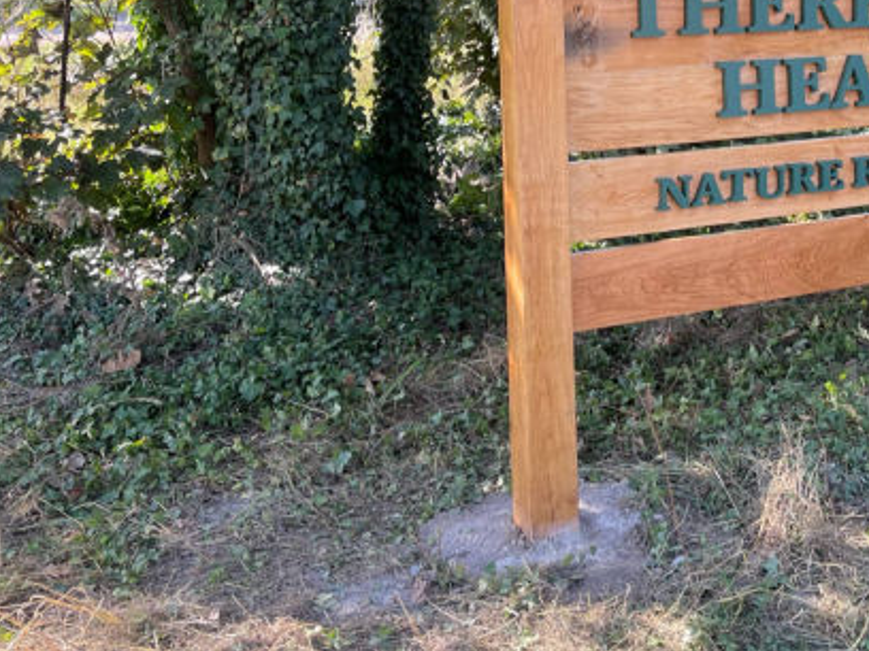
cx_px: 811
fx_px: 1280
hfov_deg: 34.9
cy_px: 115
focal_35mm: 51
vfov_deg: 27.9
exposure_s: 1/216
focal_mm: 5.1
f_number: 1.6
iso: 32
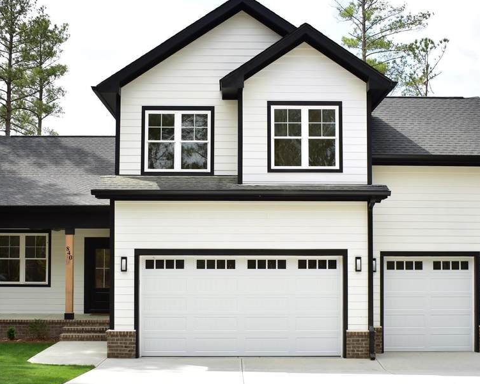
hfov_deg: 38.8
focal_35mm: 48
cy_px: 241
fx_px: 682
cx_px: 244
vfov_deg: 31.3
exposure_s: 1/400
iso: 100
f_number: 3.8
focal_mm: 20
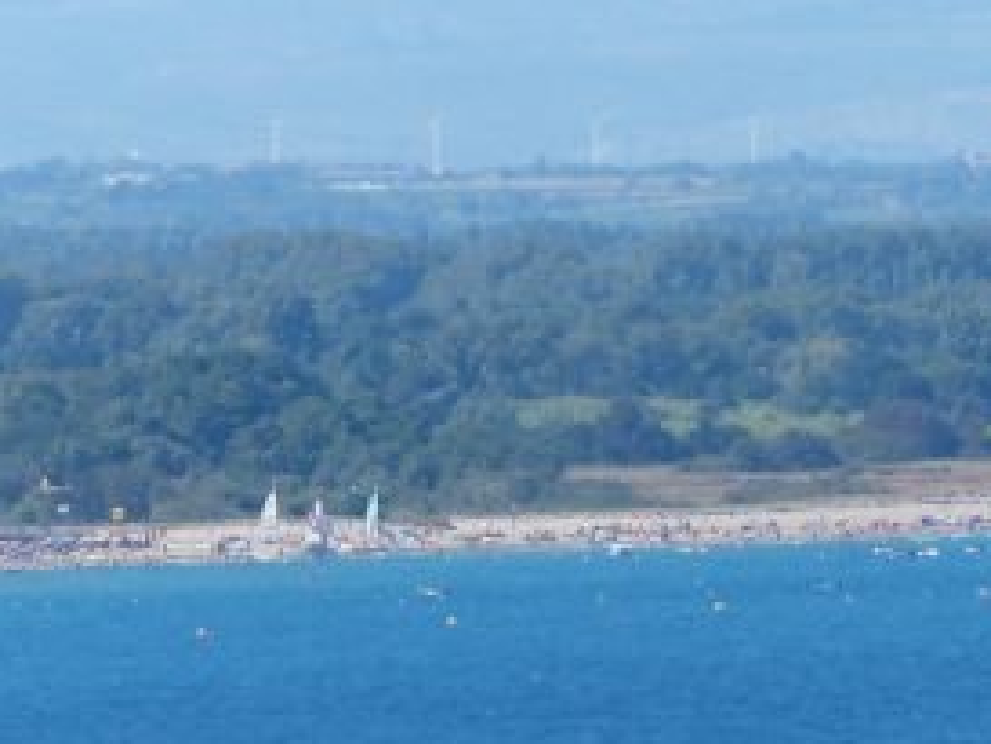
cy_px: 437
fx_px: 42961
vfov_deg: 1.0
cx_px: 610
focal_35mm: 1500
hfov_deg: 1.3
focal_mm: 108
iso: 100
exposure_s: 1/800
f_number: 4
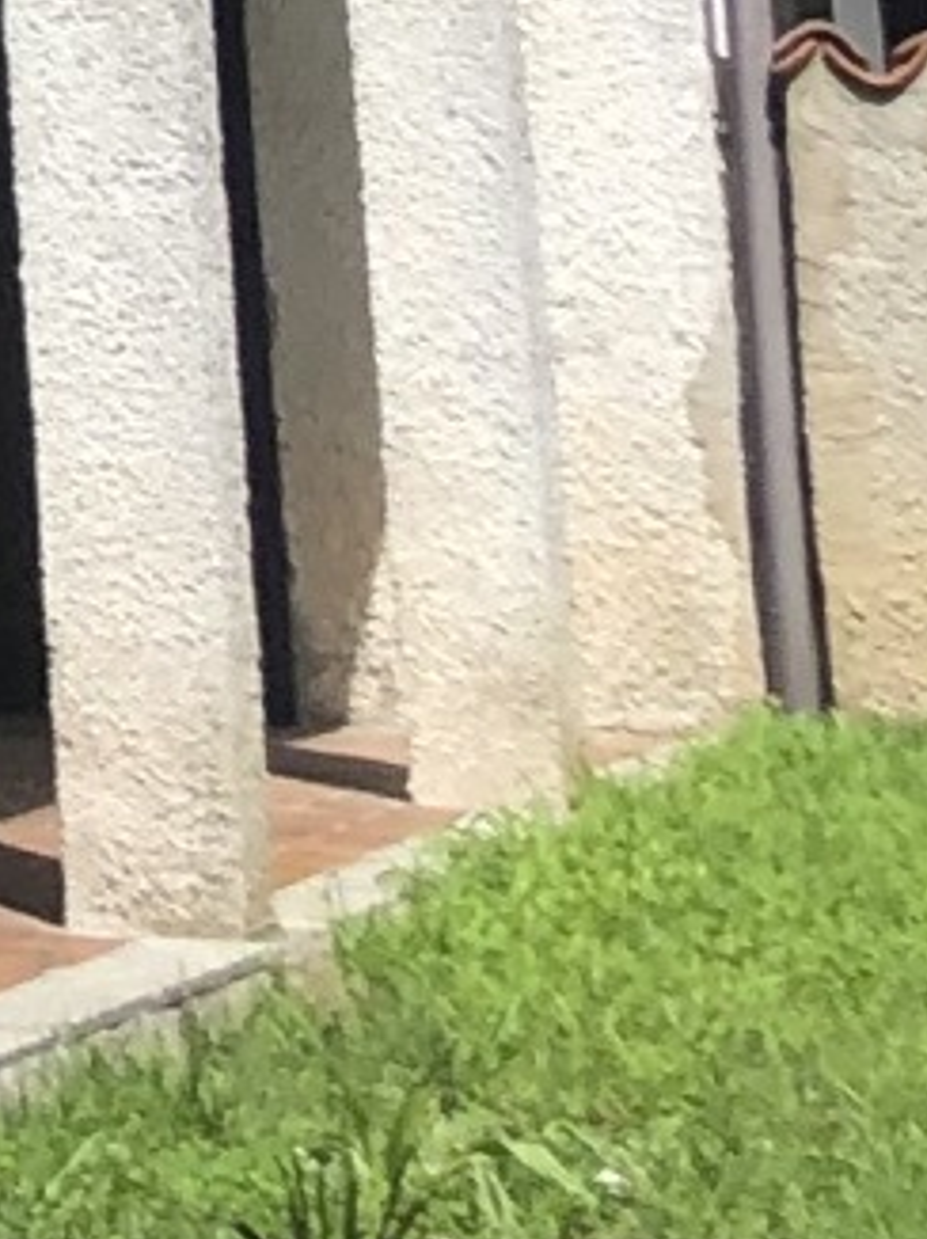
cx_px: -1653
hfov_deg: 6.3
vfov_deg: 7.7
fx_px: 7866
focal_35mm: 220
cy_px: -2600
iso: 20
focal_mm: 3.99
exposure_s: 1/2404
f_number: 1.8
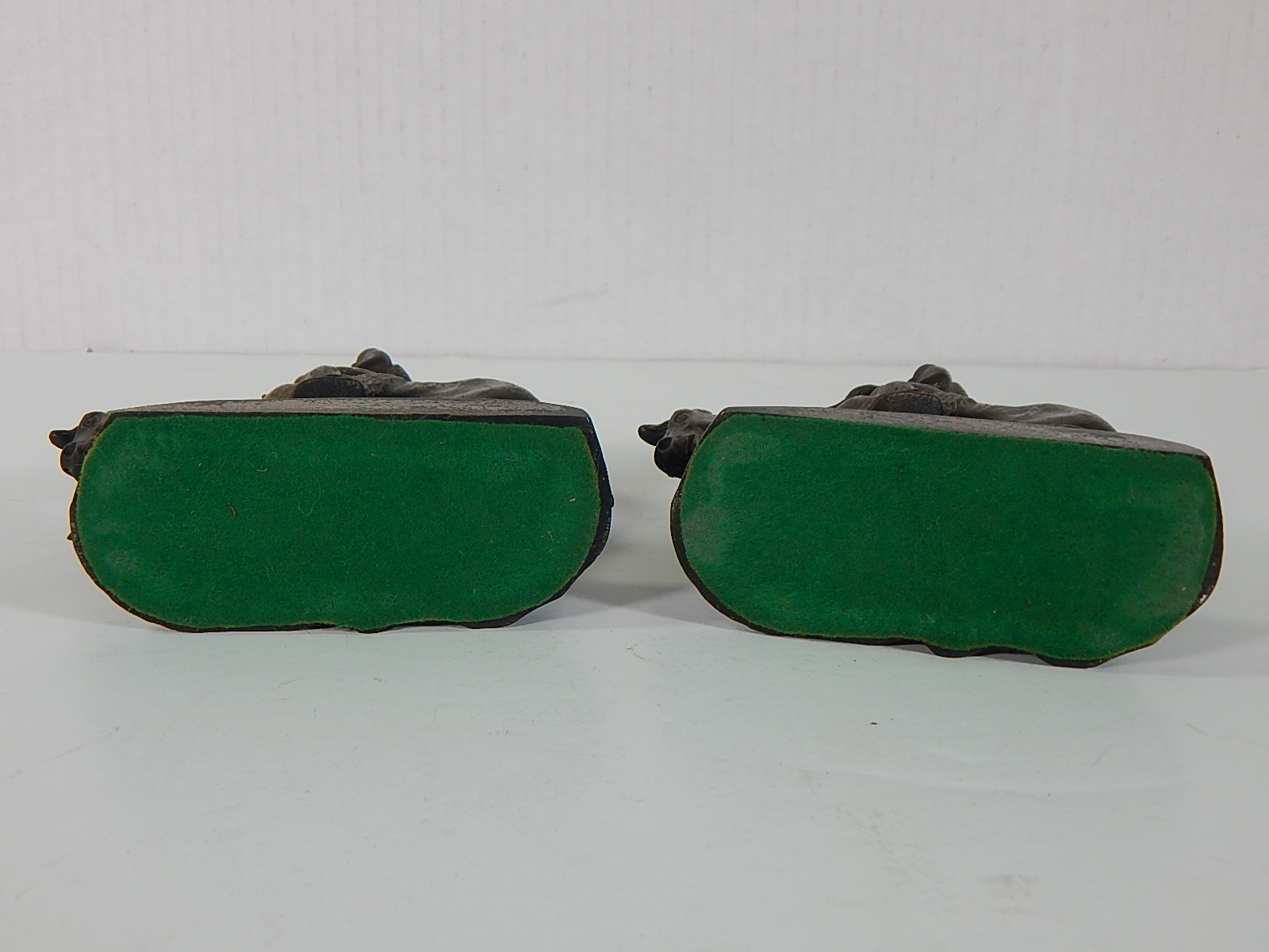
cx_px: 634
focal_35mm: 38
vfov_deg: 37.7
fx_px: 1393
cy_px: 476
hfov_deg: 49.0
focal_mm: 6.8
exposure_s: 1/50
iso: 125
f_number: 3.4
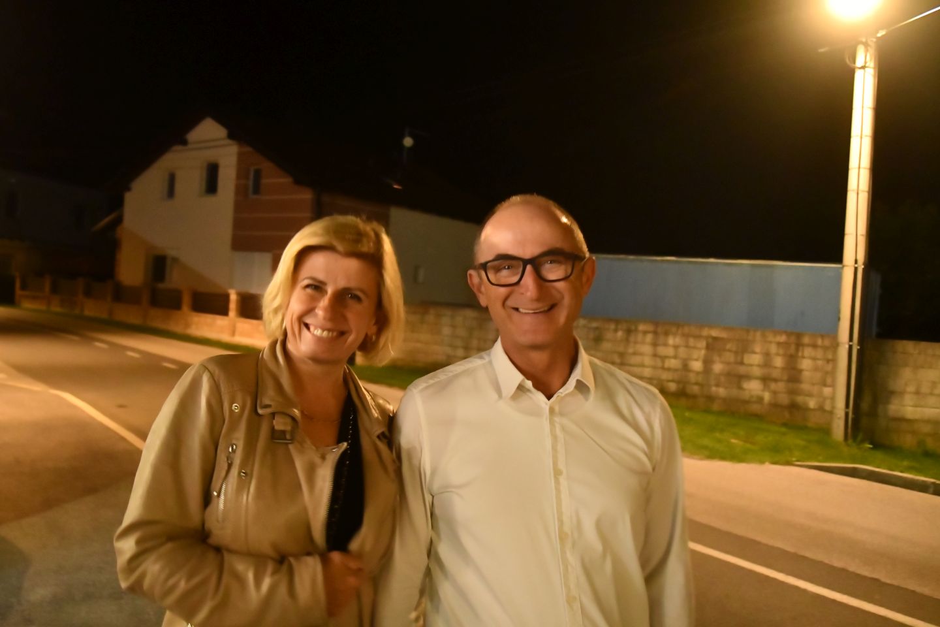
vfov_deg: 40.0
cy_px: 314
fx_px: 862
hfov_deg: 57.2
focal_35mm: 33
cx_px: 470
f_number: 3.8
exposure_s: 1/30
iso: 12800
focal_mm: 22
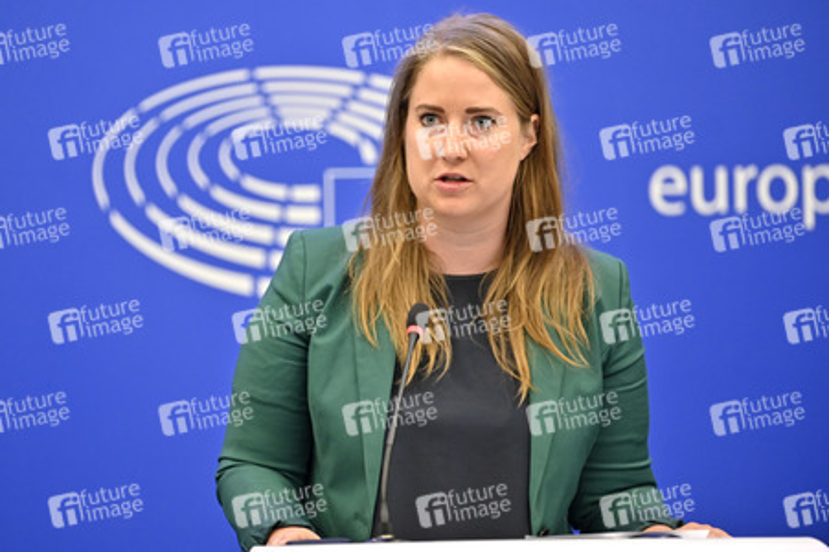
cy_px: 276
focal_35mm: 155
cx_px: 414
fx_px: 3567
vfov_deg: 8.8
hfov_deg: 13.3
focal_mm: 155
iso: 2000
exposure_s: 1/320
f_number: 2.8
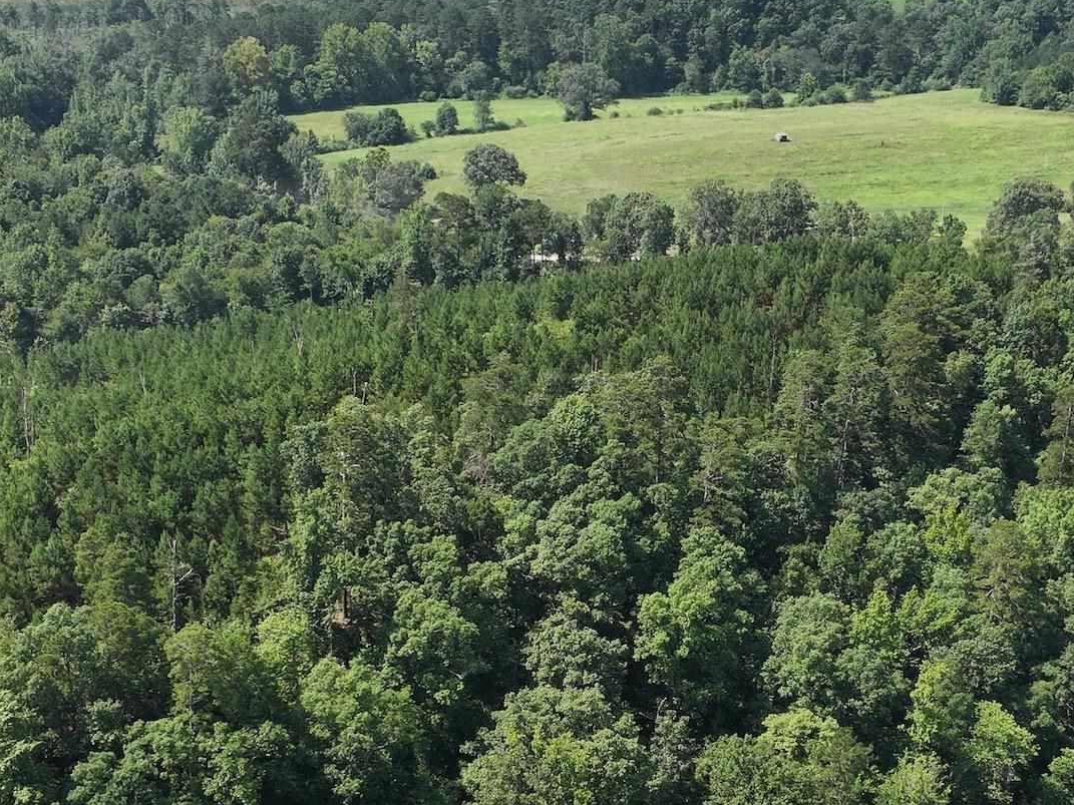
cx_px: 707
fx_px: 1737
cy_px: 622
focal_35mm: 56
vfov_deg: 25.7
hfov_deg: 34.1
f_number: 2.8
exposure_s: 1/1250
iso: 100
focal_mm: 12.29
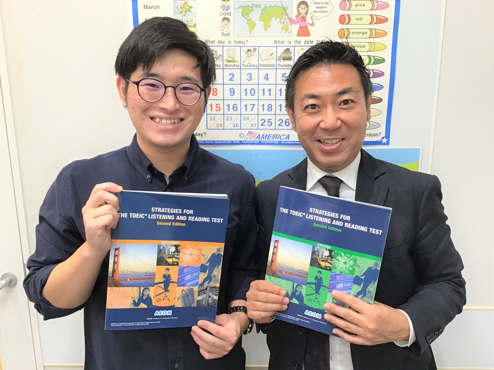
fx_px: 442
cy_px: 185
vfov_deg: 45.4
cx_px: 247
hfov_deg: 58.4
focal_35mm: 31
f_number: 2.4
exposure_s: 1/30
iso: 64
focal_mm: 3.3
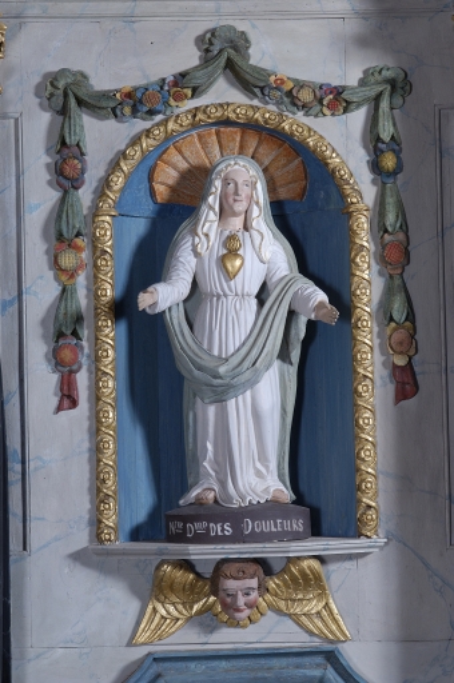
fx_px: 1991
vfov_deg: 19.5
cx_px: 227
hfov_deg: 13.0
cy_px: 342
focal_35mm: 105
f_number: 20
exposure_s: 1/80
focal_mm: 70
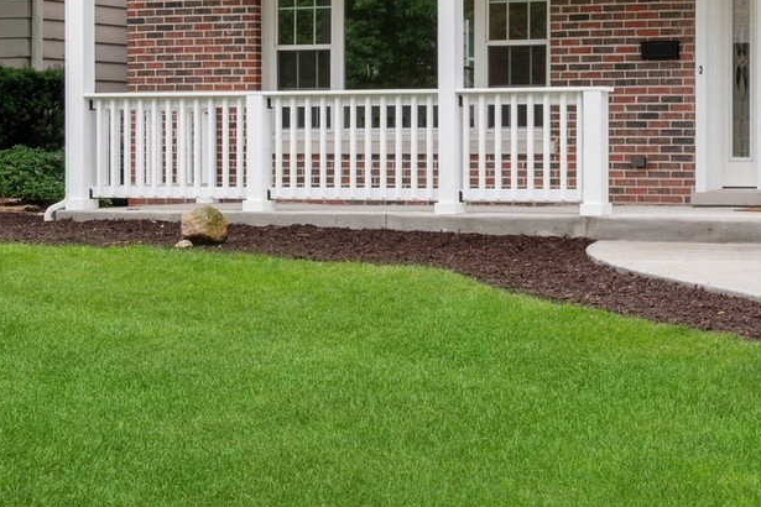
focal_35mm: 79
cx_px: 710
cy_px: 0
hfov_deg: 24.8
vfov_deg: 16.9
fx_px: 1670
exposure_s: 1/50
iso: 320
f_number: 8
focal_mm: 20
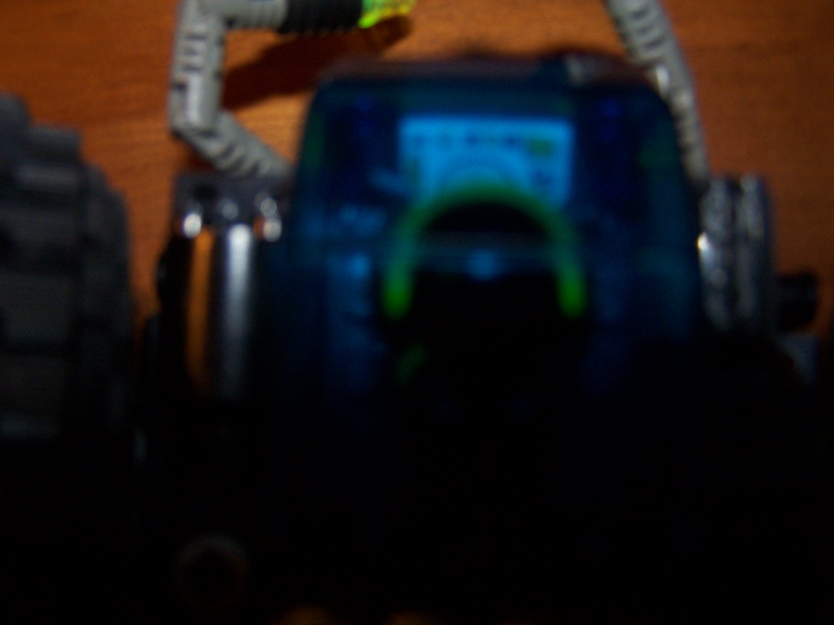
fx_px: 916
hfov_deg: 49.0
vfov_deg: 37.7
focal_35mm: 38
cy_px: 312
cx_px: 417
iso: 140
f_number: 2.8
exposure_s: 1/60
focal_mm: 6.3
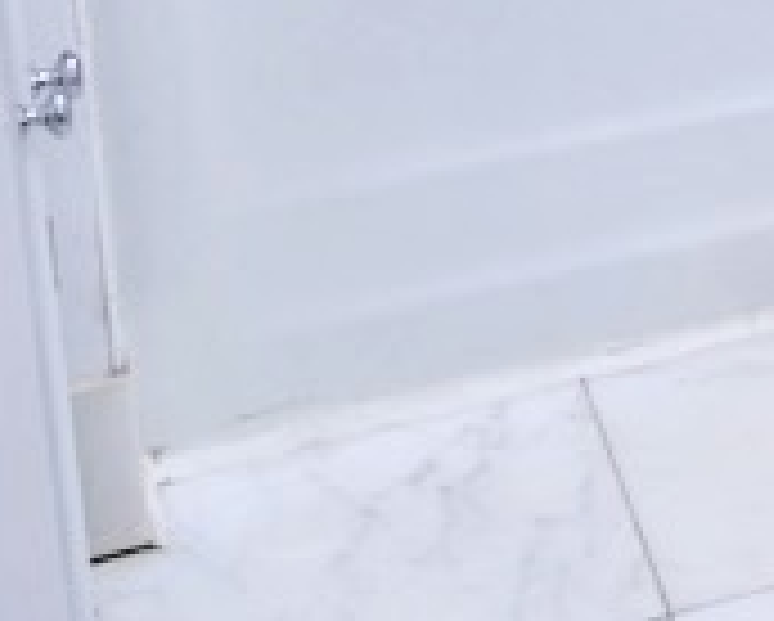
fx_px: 3004
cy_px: -857
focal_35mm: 131
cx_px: 1670
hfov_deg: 12.5
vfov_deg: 10.3
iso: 800
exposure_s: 1/30
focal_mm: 24
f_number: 5
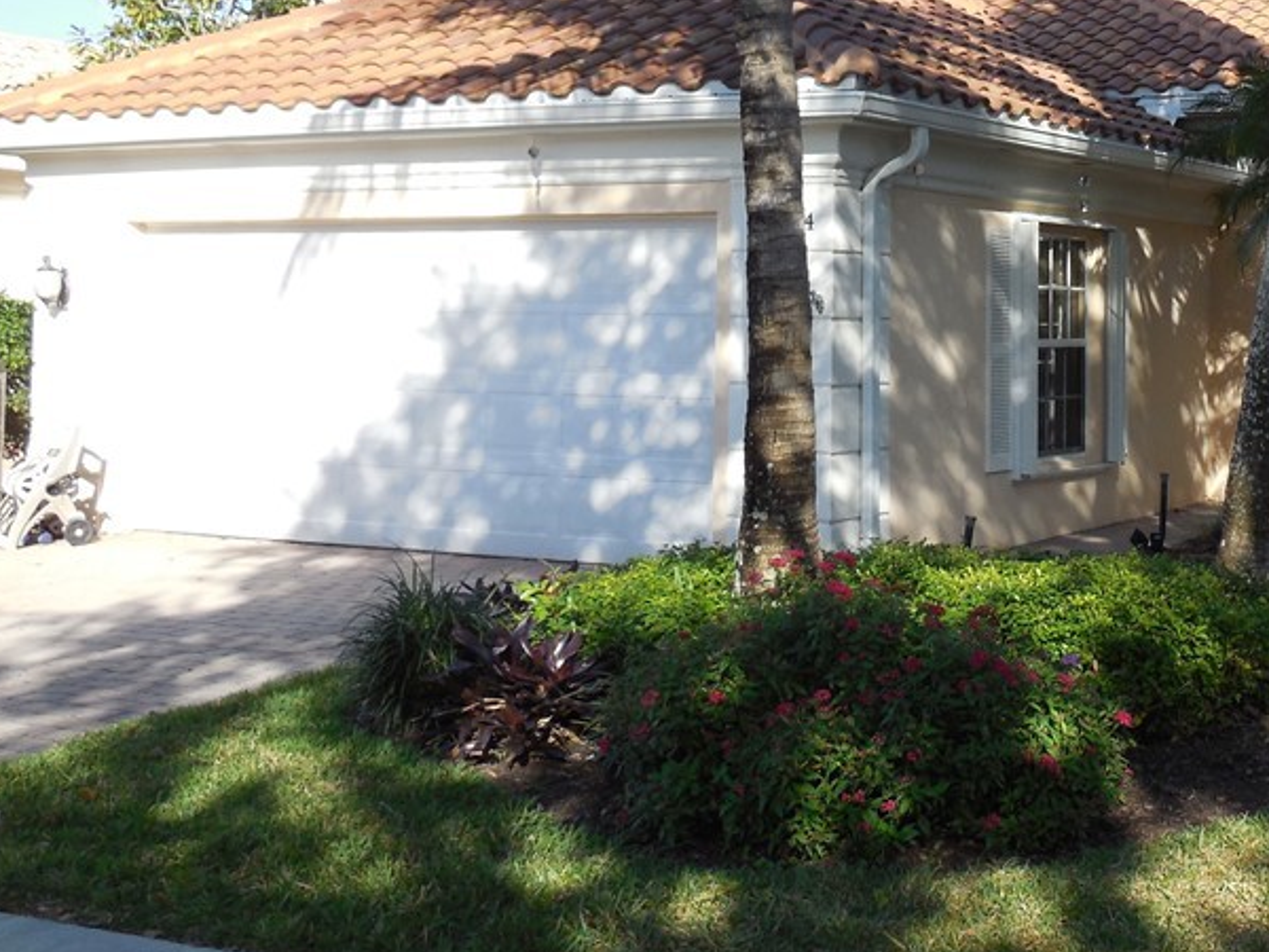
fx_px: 2126
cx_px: 1000
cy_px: 224
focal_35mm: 58
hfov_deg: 32.4
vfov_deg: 24.9
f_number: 3.4
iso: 125
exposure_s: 1/640
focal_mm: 6.1
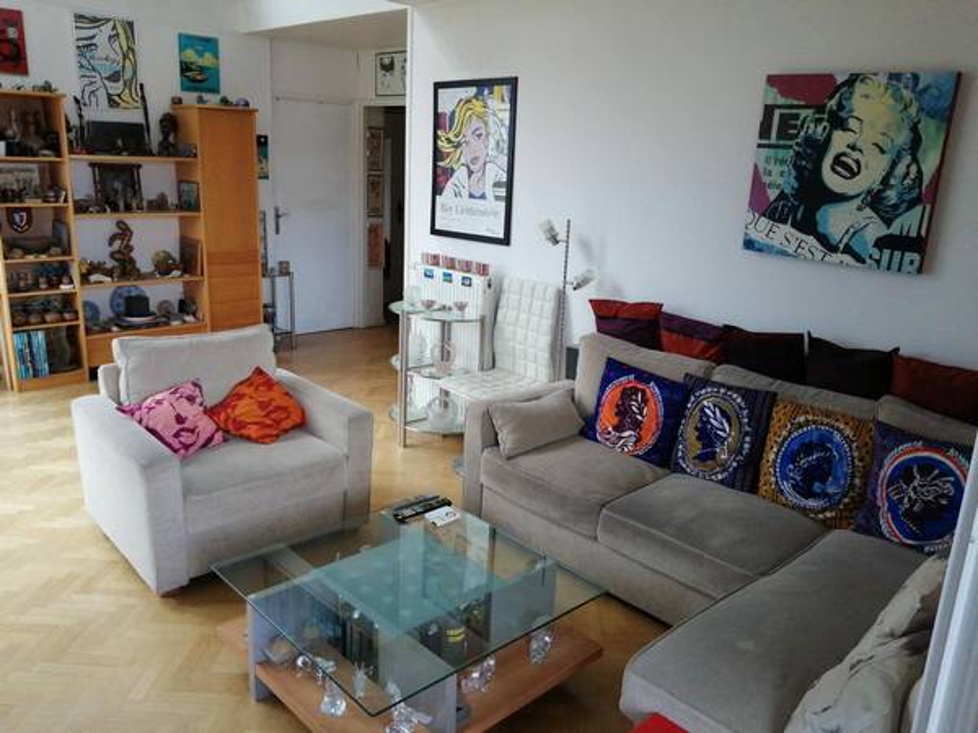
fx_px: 735
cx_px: 489
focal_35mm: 26
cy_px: 366
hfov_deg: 67.3
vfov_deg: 53.1
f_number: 1.8
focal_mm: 3.46
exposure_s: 3
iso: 100
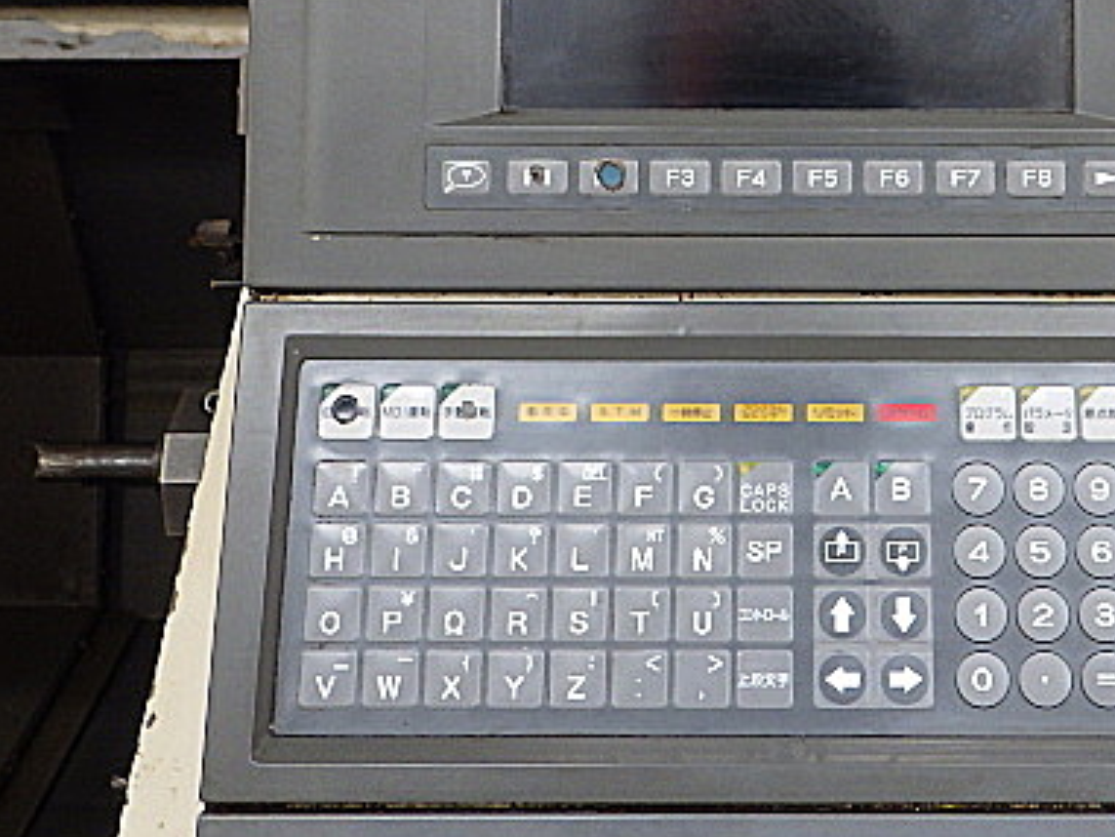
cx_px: 808
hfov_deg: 39.5
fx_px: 1514
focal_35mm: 47
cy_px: 173
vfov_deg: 30.2
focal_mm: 5
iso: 125
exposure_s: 1/45
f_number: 3.5
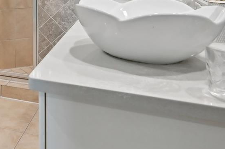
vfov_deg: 24.7
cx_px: -15
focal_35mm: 49
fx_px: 306
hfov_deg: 35.3
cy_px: -31
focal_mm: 17
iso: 400
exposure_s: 1/30
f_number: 8
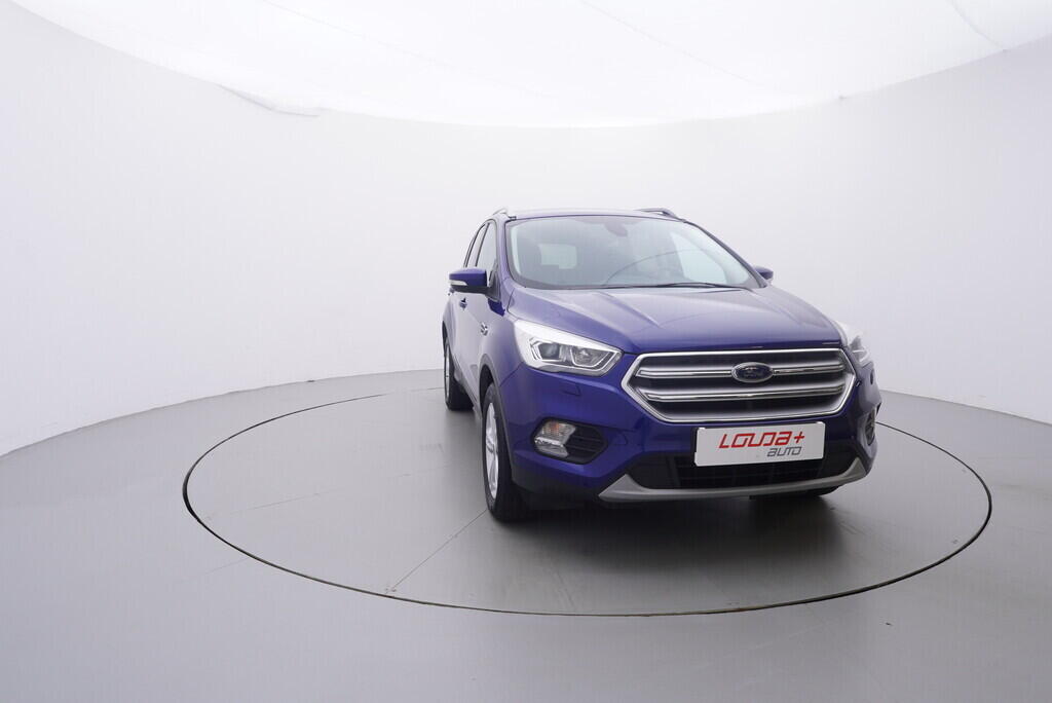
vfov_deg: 56.2
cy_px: 352
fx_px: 658
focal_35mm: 22
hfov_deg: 77.3
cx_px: 526
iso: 200
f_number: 5
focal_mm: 15
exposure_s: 1/80
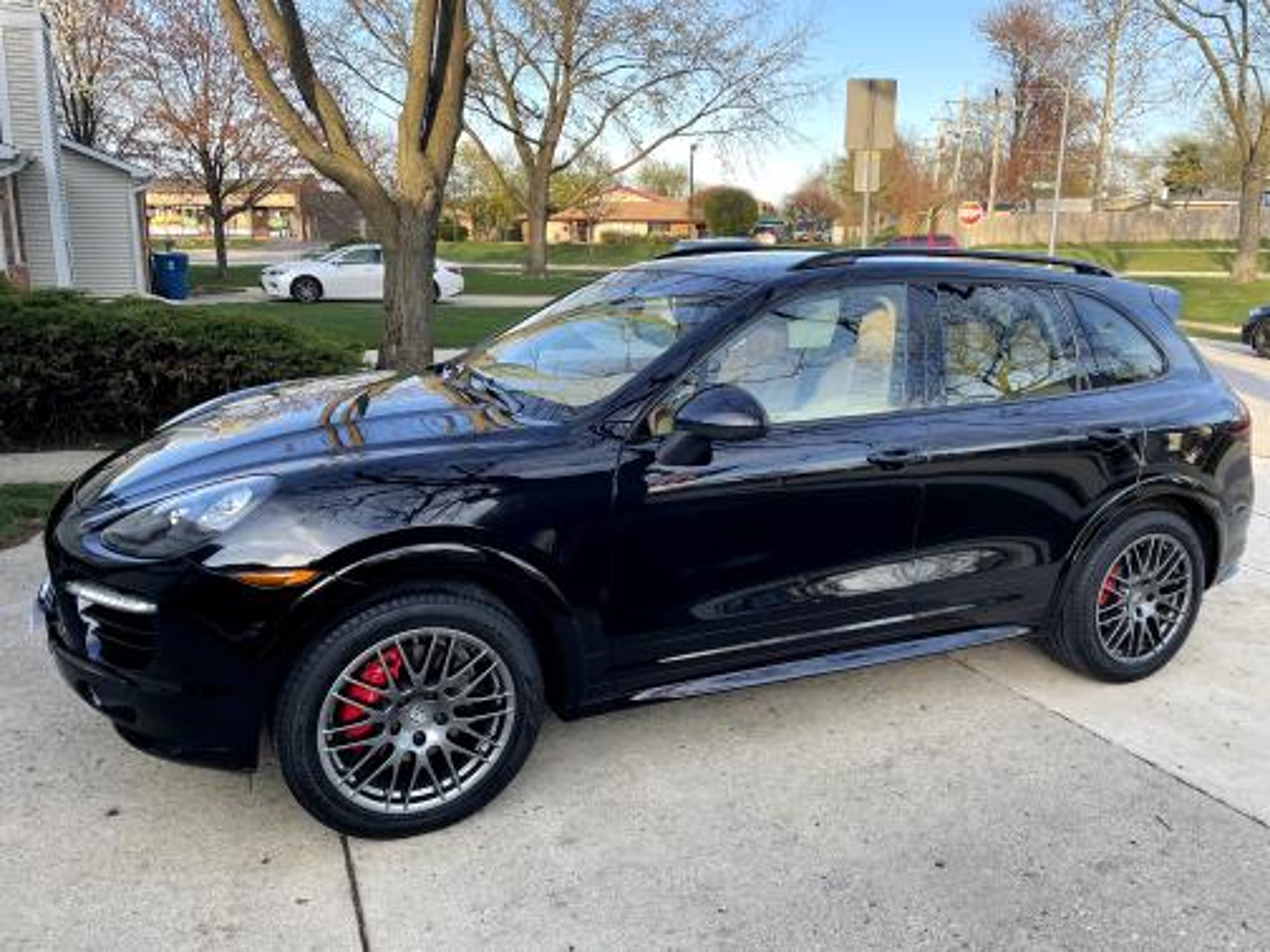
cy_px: 476
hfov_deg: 67.3
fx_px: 954
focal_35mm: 26
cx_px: 635
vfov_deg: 53.1
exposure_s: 1/279
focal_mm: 4.2
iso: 32
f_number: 1.6
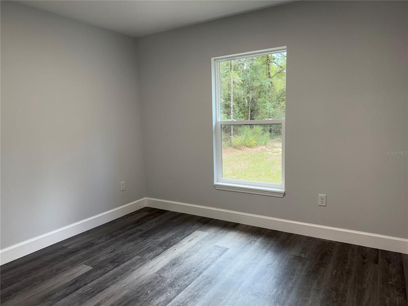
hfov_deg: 71.6
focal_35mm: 24
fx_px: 283
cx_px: 204
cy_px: 153
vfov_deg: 56.8
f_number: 1.78
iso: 125
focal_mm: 6.76
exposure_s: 1/120
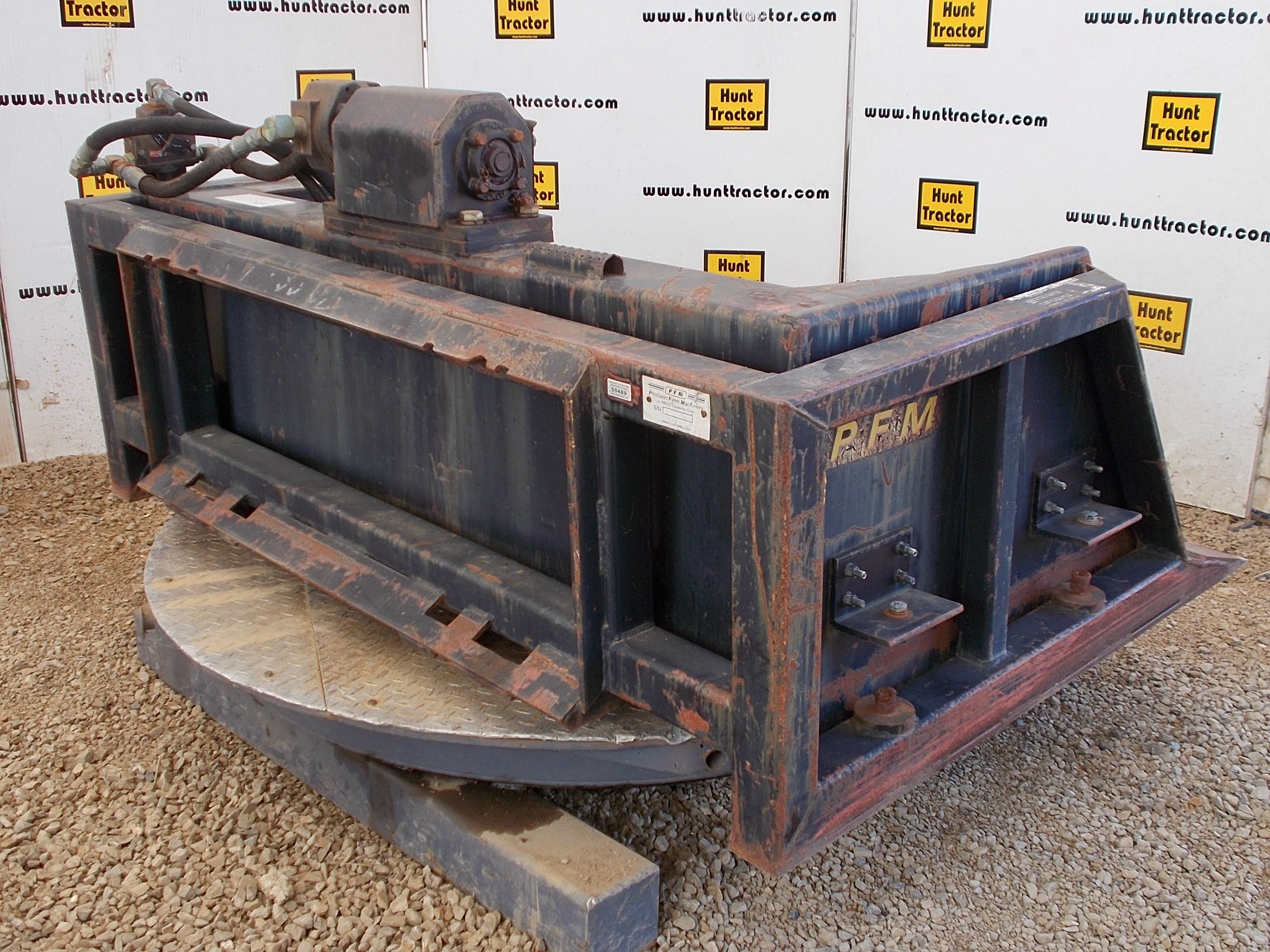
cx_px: 635
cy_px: 476
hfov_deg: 47.9
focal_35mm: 39
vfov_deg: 36.8
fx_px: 1431
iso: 80
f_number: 3.9
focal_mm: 6.9
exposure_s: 1/50
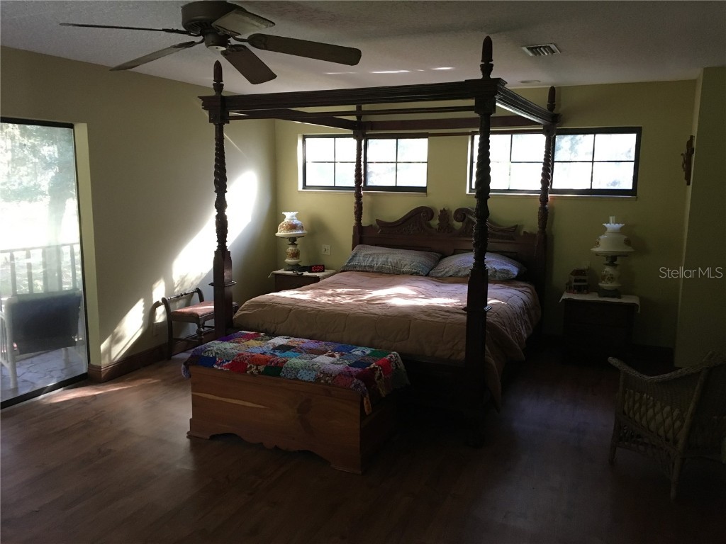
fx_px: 608
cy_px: 272
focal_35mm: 29
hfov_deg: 61.7
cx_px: 363
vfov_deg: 48.2
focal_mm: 4.15
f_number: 2.2
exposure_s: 1/24
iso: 200
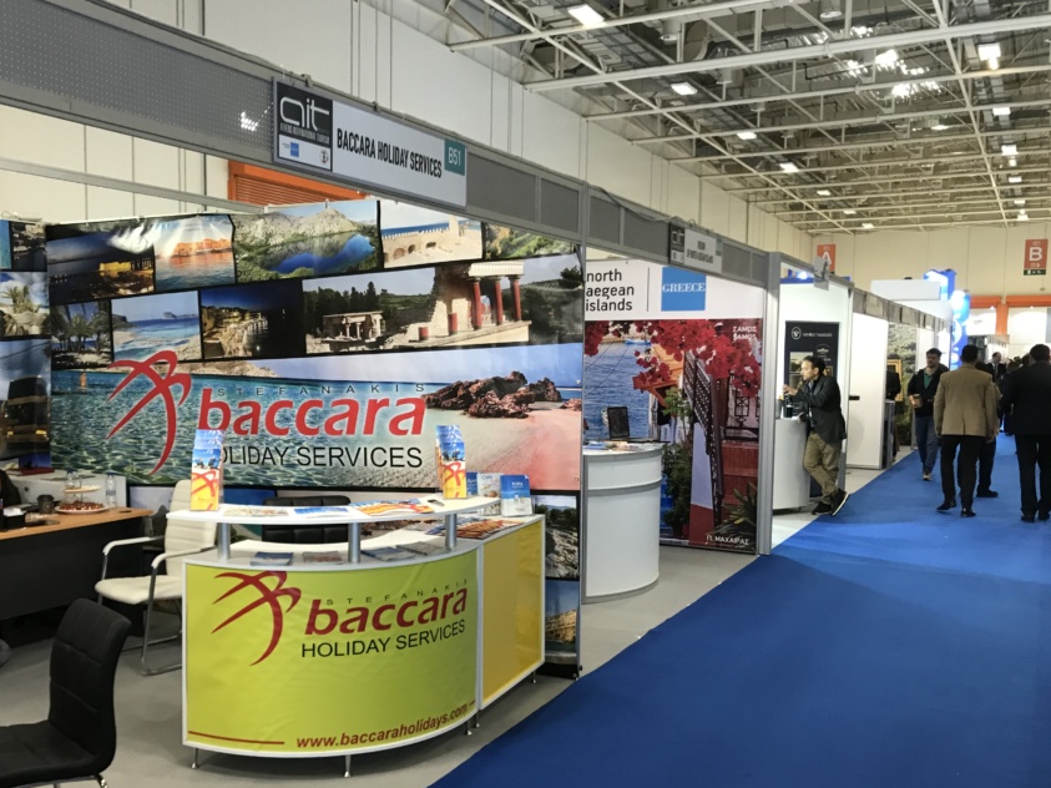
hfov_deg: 53.6
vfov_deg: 41.6
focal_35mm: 34
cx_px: 428
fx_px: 1032
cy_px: 460
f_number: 1.8
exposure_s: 1/17
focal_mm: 3.99
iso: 40
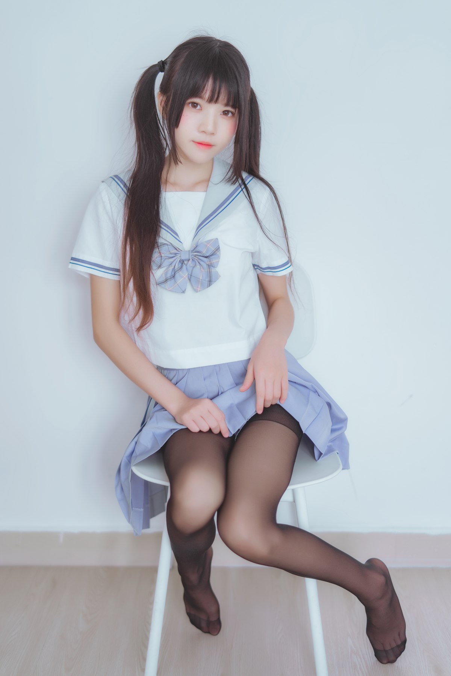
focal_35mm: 50
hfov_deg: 27.0
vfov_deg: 39.6
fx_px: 939
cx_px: 226
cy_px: 338
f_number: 1.4
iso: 125
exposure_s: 1/80
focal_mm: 50
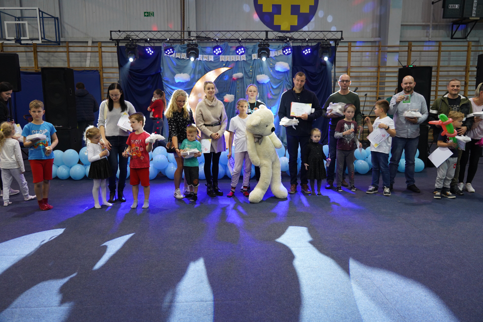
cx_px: 242
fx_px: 389
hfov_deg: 63.7
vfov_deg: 45.0
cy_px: 161
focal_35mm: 29
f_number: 4
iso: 2000
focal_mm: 29
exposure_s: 1/160
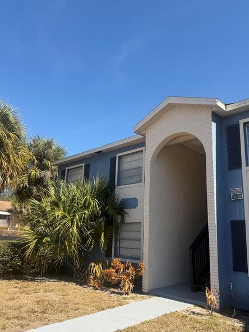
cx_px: 127
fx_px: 259
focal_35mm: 27
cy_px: 181
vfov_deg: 65.2
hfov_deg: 51.3
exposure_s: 1/2525
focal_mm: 6.76
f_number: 1.78
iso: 80
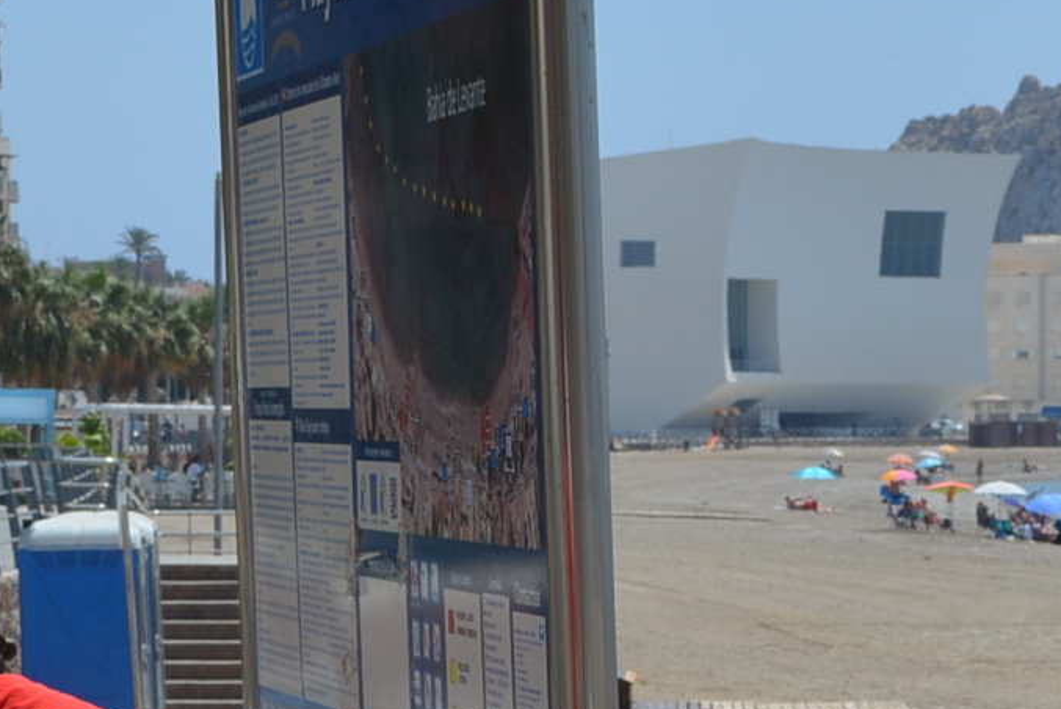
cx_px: 912
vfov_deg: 6.8
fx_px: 5867
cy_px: 1107
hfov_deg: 10.3
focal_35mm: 199
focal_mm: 30
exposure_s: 1/320
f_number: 9
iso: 100
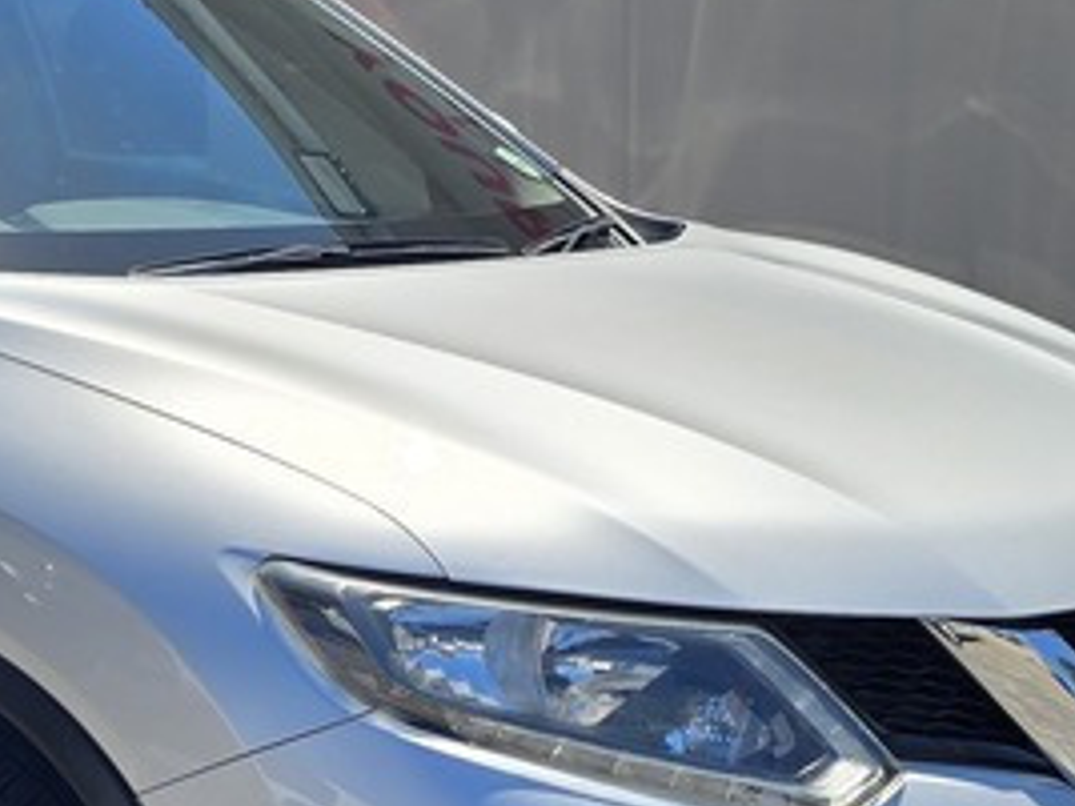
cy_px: 585
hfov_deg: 21.6
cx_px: 56
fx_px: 2733
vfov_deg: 16.7
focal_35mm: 88
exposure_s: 1/924
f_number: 1.7
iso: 12
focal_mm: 6.3
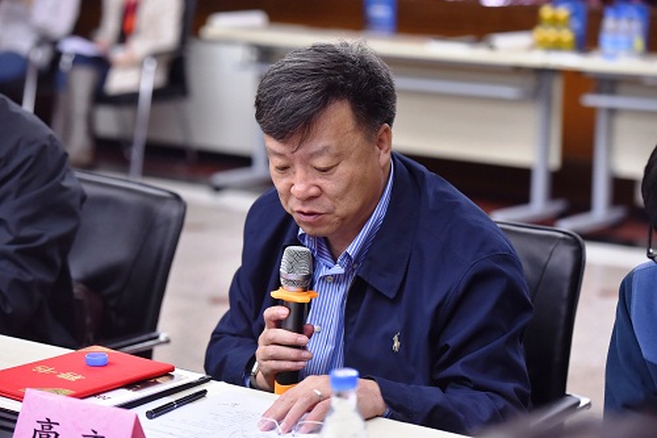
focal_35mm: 112
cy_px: 219
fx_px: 2043
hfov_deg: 18.3
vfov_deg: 12.2
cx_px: 328
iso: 2000
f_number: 4
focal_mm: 112
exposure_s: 1/160
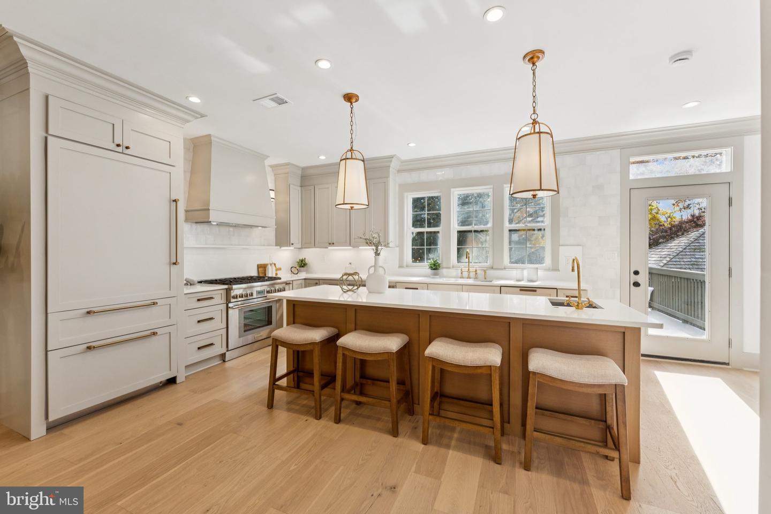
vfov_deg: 78.8
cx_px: 386
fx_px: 313
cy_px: 257
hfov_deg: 101.9
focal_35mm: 15
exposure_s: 1/50
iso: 200
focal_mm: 14.6
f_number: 8
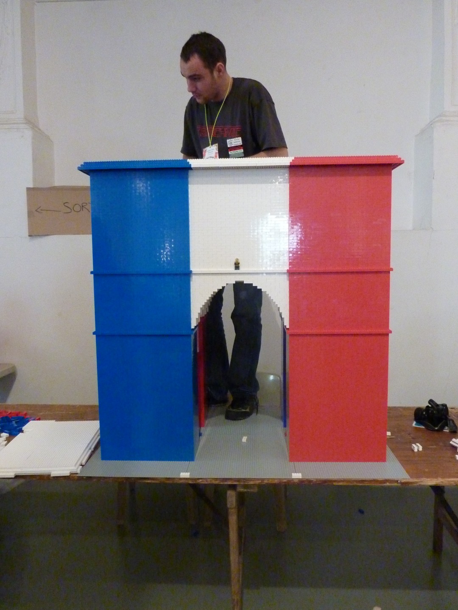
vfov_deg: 69.4
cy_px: 305
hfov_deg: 54.9
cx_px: 229
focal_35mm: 25
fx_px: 441
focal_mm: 4.1
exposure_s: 1/20
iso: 800
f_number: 3.3
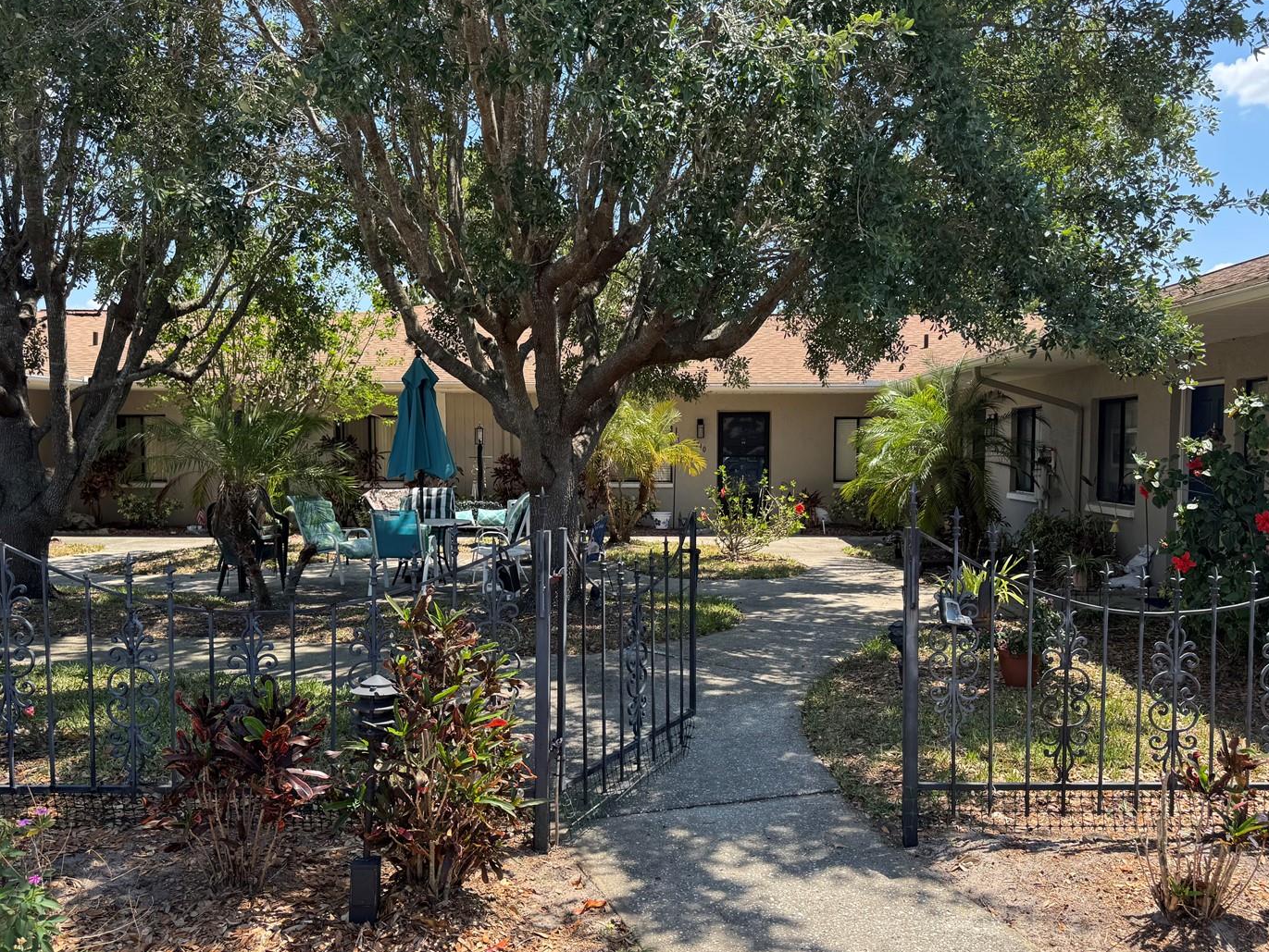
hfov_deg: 63.4
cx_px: 680
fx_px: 1027
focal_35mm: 28
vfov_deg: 49.7
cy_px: 499
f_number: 1.78
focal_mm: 6.76
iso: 80
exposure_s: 1/995
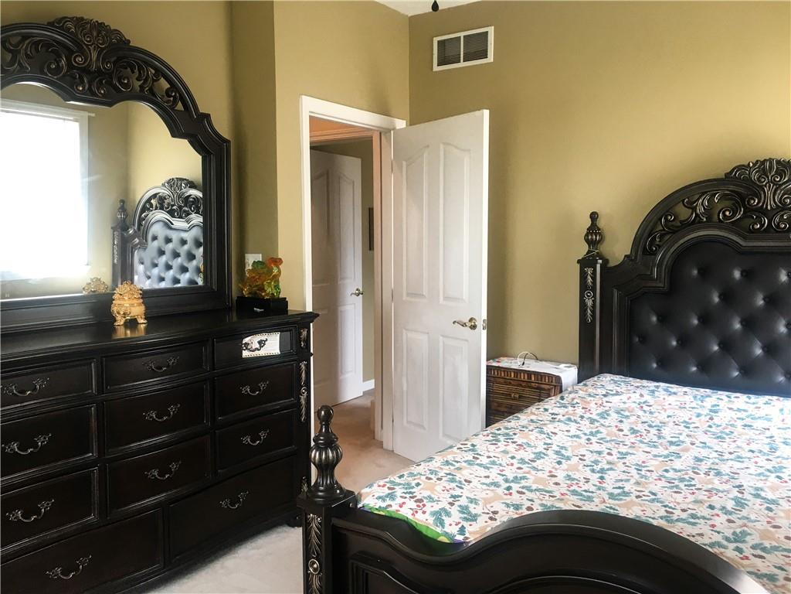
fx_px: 663
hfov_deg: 61.7
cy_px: 297
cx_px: 396
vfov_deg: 48.2
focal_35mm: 29
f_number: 2.2
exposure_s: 1/30
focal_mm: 4.15
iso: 32
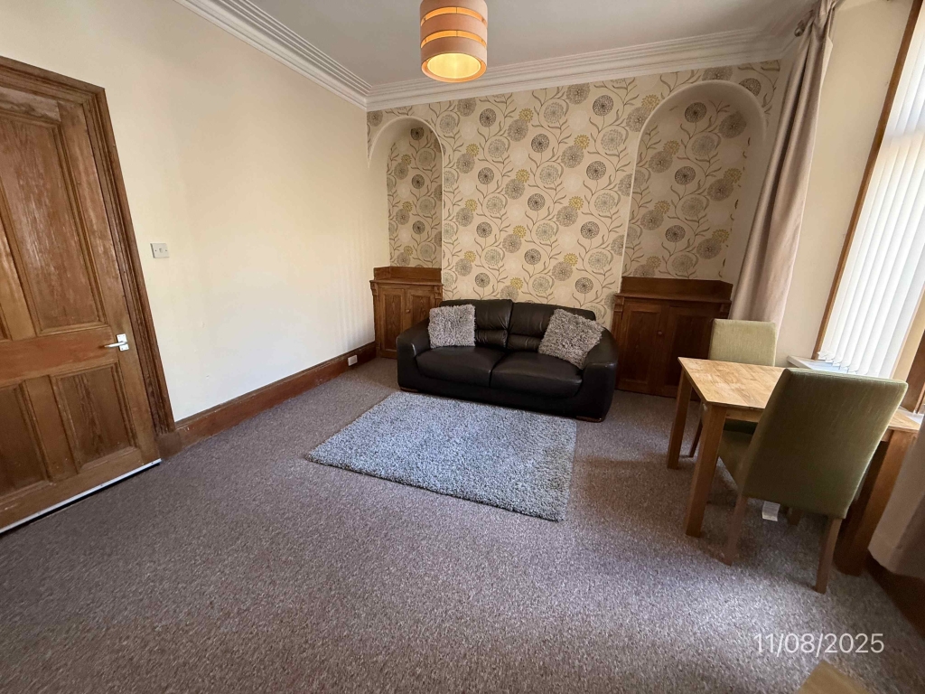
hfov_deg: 102.1
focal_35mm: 14
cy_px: 347
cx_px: 462
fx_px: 374
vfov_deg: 85.7
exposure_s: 1/60
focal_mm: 2.22
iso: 400
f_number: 2.2
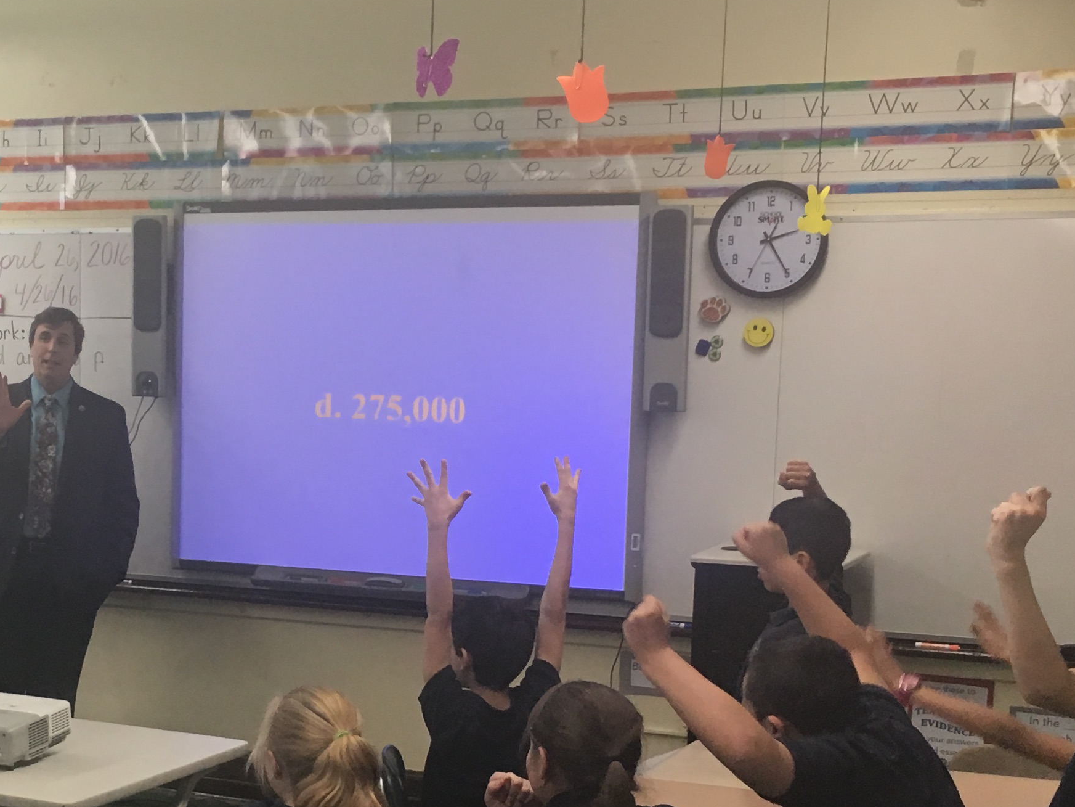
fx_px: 2081
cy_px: 597
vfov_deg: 21.8
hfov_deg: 28.2
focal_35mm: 67
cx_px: 176
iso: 40
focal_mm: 4.15
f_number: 2.2
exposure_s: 1/30
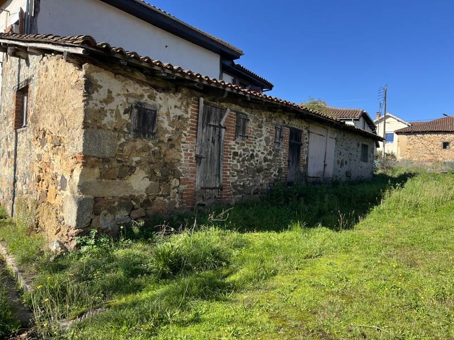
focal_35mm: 26
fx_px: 341
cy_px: 170
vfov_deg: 53.1
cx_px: 227
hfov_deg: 67.3
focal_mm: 5.1
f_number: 1.6
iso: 50
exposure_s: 1/1441
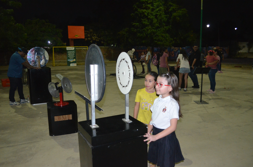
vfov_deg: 43.4
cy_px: 84
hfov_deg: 62.0
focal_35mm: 30
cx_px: 126
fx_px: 210
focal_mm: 20
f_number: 3.8
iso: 3200
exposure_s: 1/60
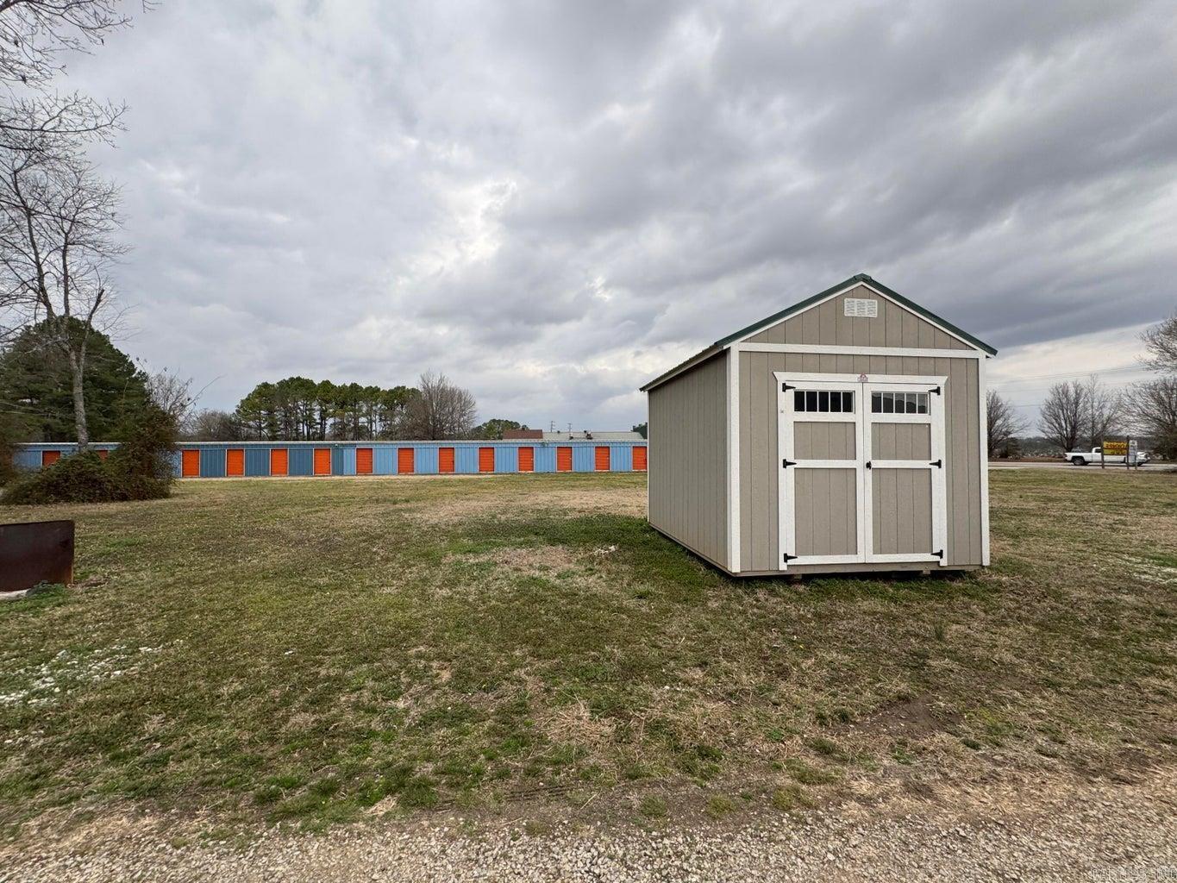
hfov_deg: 102.1
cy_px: 442
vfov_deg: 85.7
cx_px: 588
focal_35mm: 14
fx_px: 476
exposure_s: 1/258
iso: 40
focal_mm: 2.22
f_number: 2.2
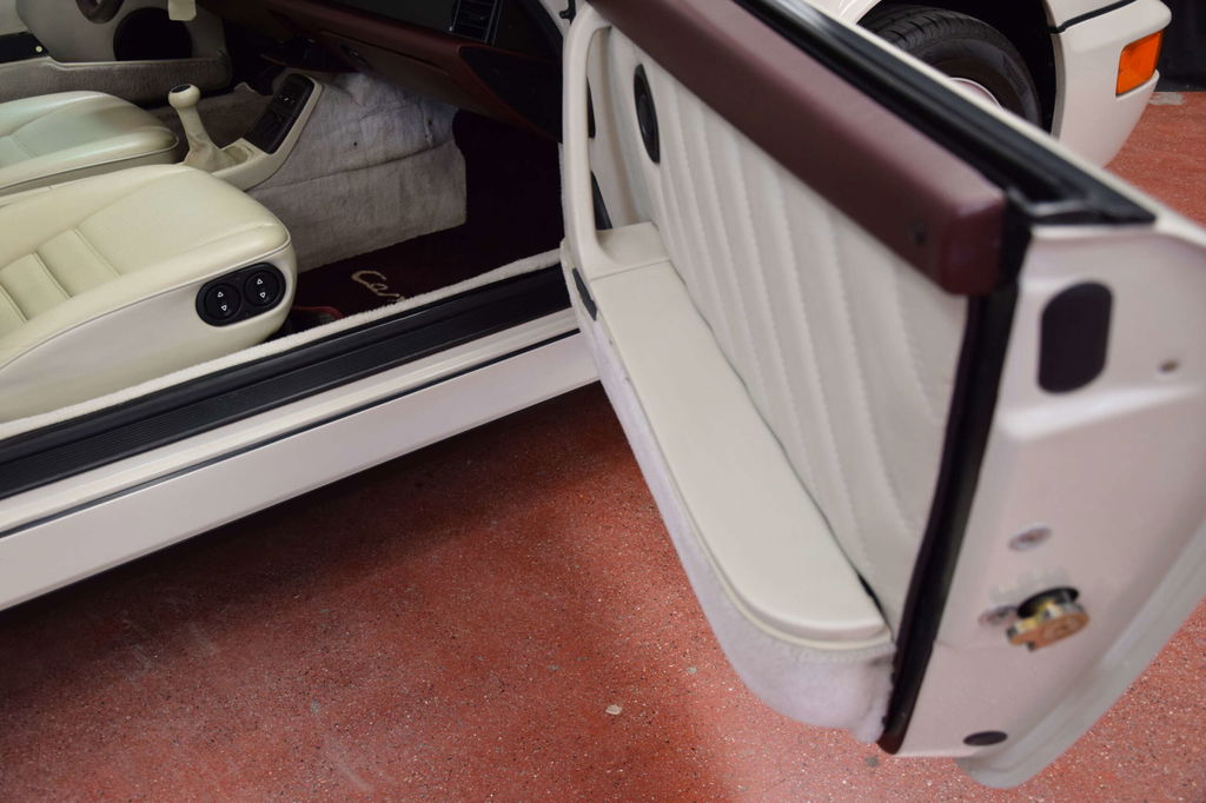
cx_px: 603
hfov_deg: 53.1
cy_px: 402
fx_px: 1206
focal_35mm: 36
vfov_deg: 36.8
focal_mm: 24
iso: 900
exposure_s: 1/60
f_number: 3.8
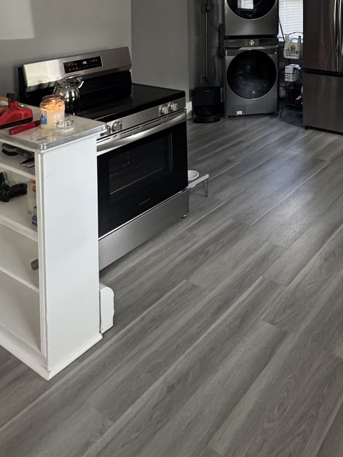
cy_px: -2
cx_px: 314
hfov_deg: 39.6
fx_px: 436
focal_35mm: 33
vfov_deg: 46.2
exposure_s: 1/60
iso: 320
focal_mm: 2.22
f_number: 2.2
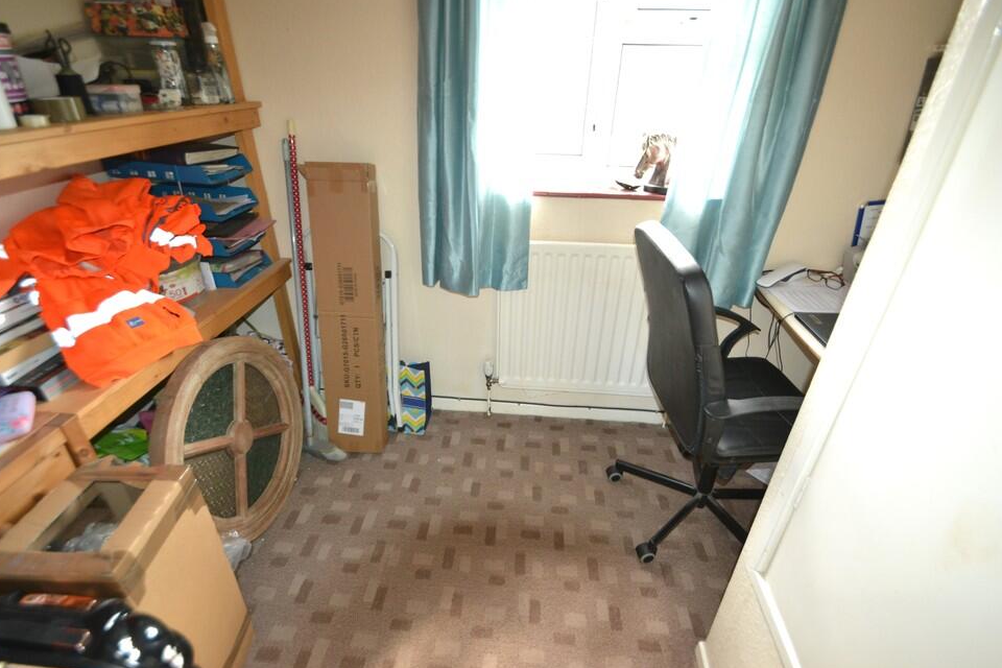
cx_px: 519
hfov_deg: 96.7
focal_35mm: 16
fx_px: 445
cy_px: 318
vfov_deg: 73.7
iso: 1000
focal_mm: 10
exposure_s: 1/60
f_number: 3.5
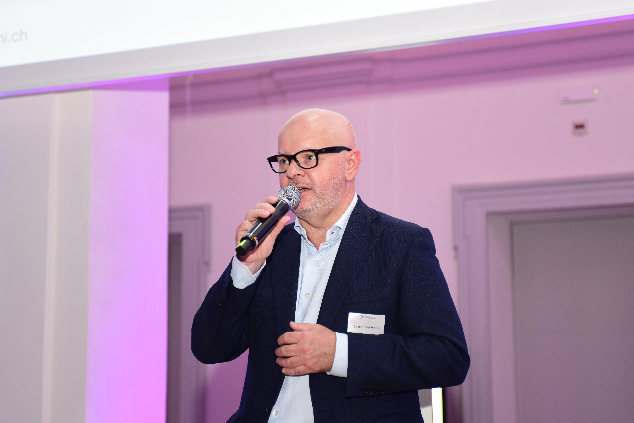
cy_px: 212
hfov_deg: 28.8
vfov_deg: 19.5
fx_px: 1233
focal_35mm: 70
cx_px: 317
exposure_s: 1/80
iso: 500
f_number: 2.8
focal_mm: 70
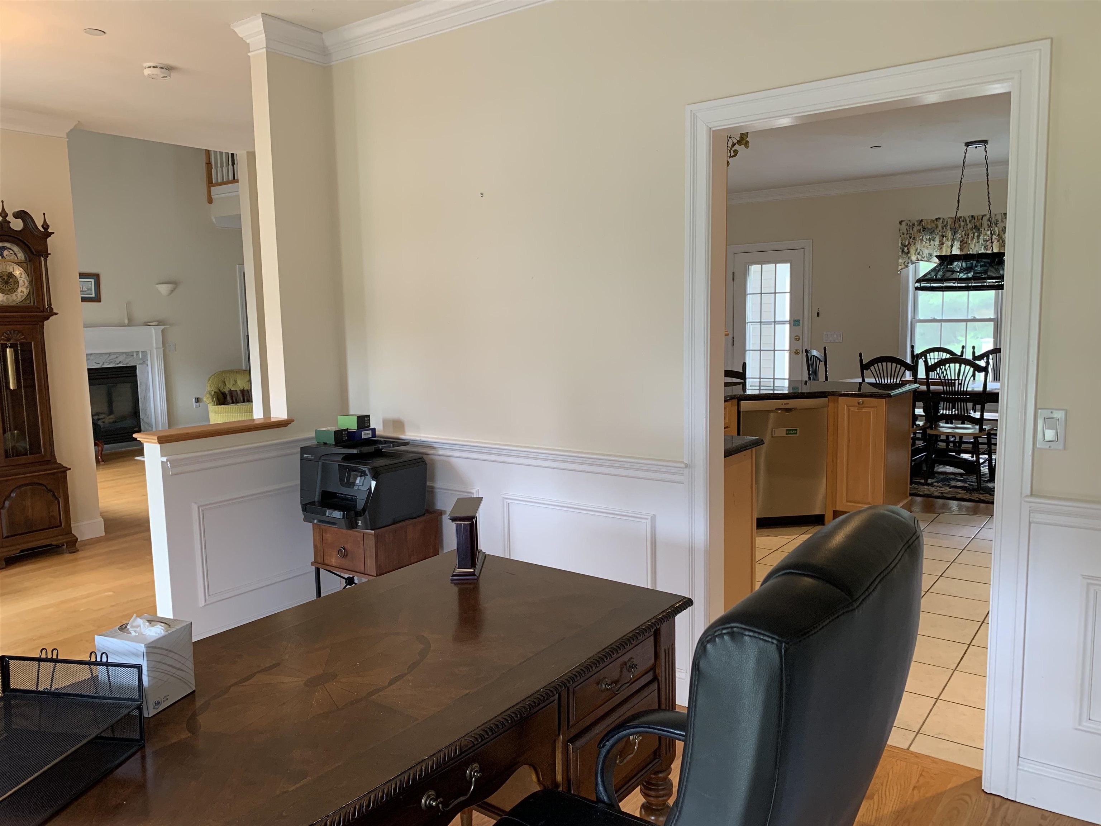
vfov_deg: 53.1
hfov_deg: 67.3
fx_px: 827
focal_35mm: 26
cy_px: 413
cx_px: 550
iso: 100
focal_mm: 4.25
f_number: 1.8
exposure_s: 1/60
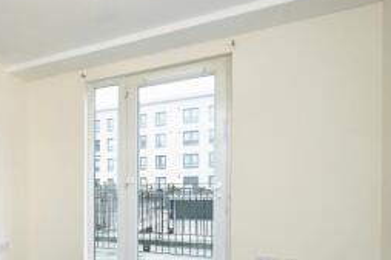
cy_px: 196
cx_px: 35
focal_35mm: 30
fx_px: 326
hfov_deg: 53.7
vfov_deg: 42.2
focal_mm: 16
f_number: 7.1
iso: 200
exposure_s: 1/15
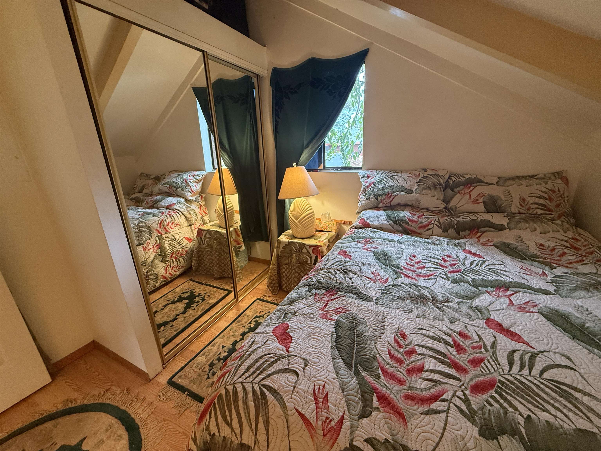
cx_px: 300
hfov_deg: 102.1
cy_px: 226
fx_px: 243
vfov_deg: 85.7
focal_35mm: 14
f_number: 2.2
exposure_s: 1/60
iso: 320
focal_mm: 2.22
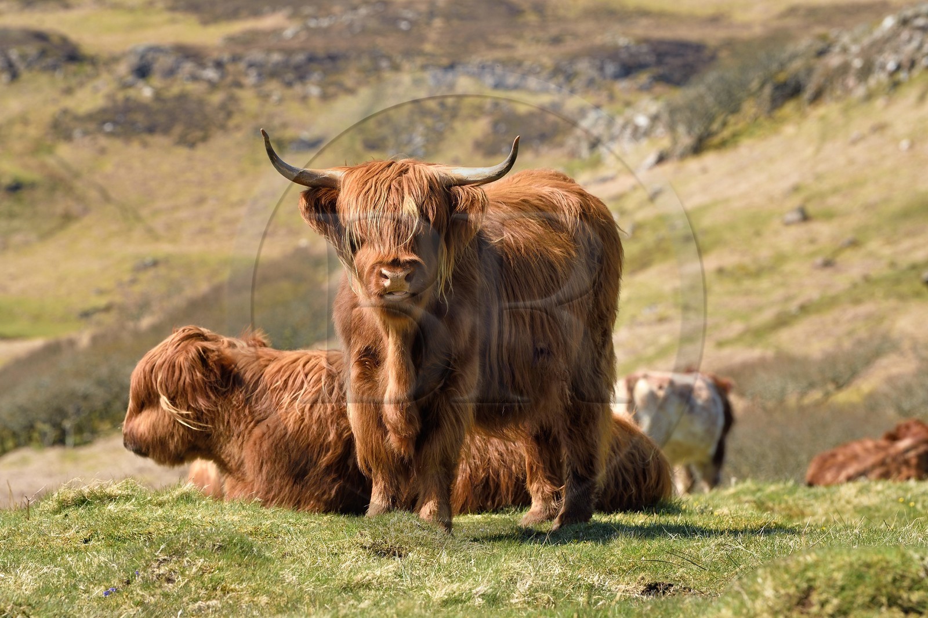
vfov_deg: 6.9
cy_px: 309
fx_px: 5154
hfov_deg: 10.3
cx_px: 464
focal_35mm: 200
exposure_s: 1/320
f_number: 7.1
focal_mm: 200
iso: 200
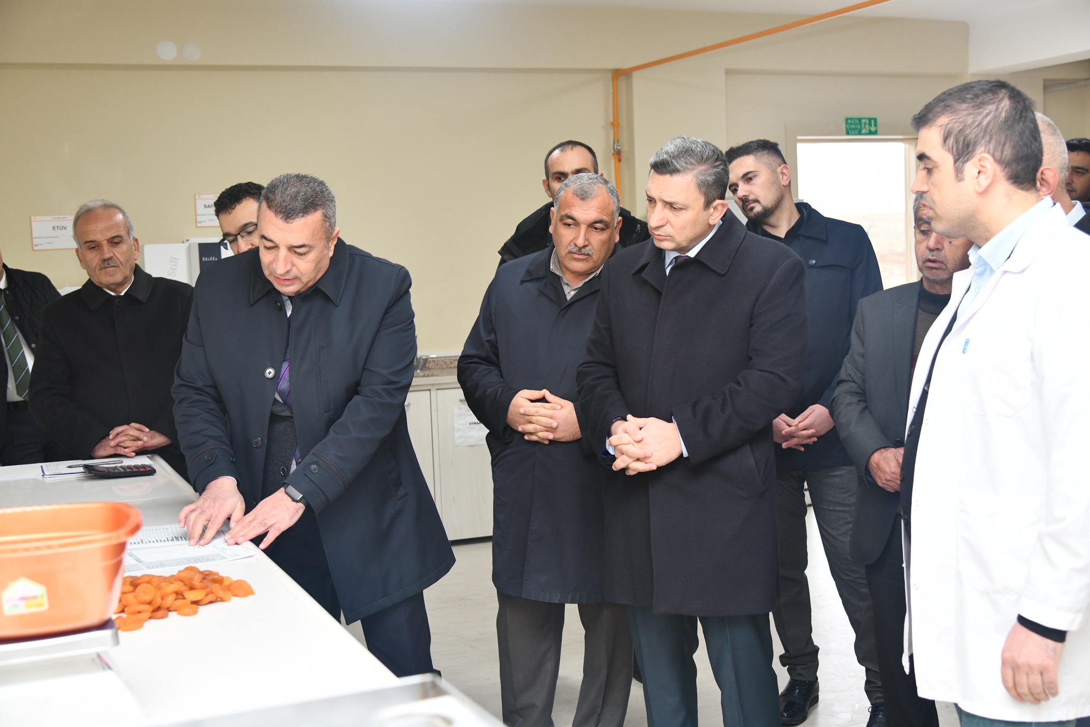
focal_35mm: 44
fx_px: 1332
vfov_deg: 30.5
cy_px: 364
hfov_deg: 44.5
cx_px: 545
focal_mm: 44
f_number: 5
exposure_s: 1/100
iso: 1100
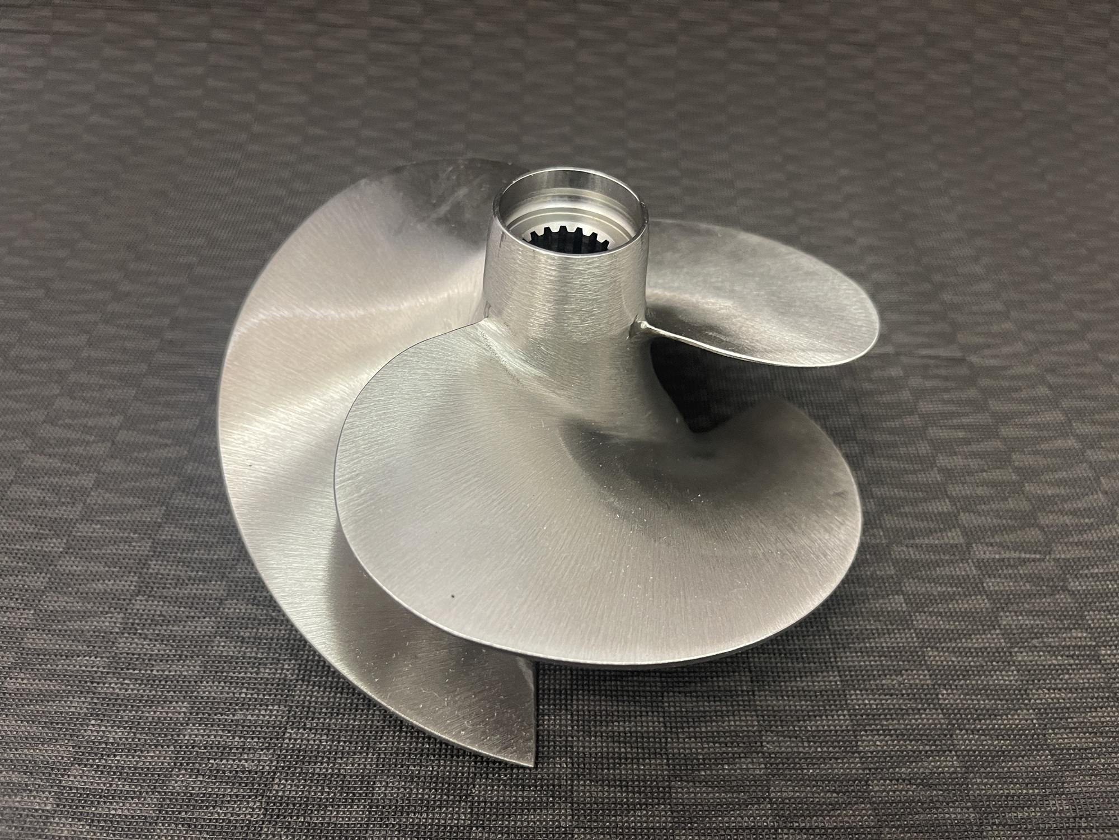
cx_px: 560
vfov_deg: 54.9
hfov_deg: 69.4
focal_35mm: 25
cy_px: 420
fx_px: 808
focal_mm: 5.1
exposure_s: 1/60
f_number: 1.6
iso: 200
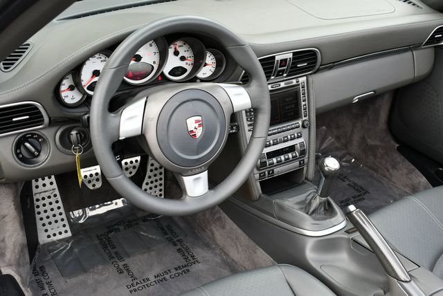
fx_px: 542
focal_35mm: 44
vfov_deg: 30.6
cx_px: 222
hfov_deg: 44.5
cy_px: 148
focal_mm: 22
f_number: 5
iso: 400
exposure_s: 1/250
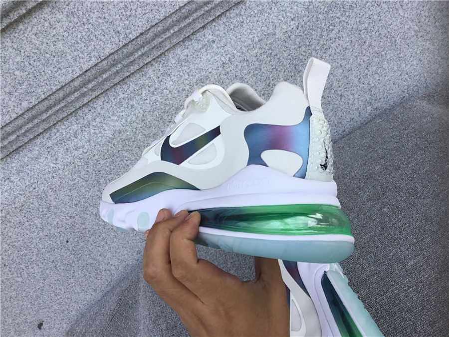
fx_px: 402
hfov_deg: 58.4
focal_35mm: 31
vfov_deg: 45.4
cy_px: 168
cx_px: 224
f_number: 2.4
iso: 25
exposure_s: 1/436
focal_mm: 3.3
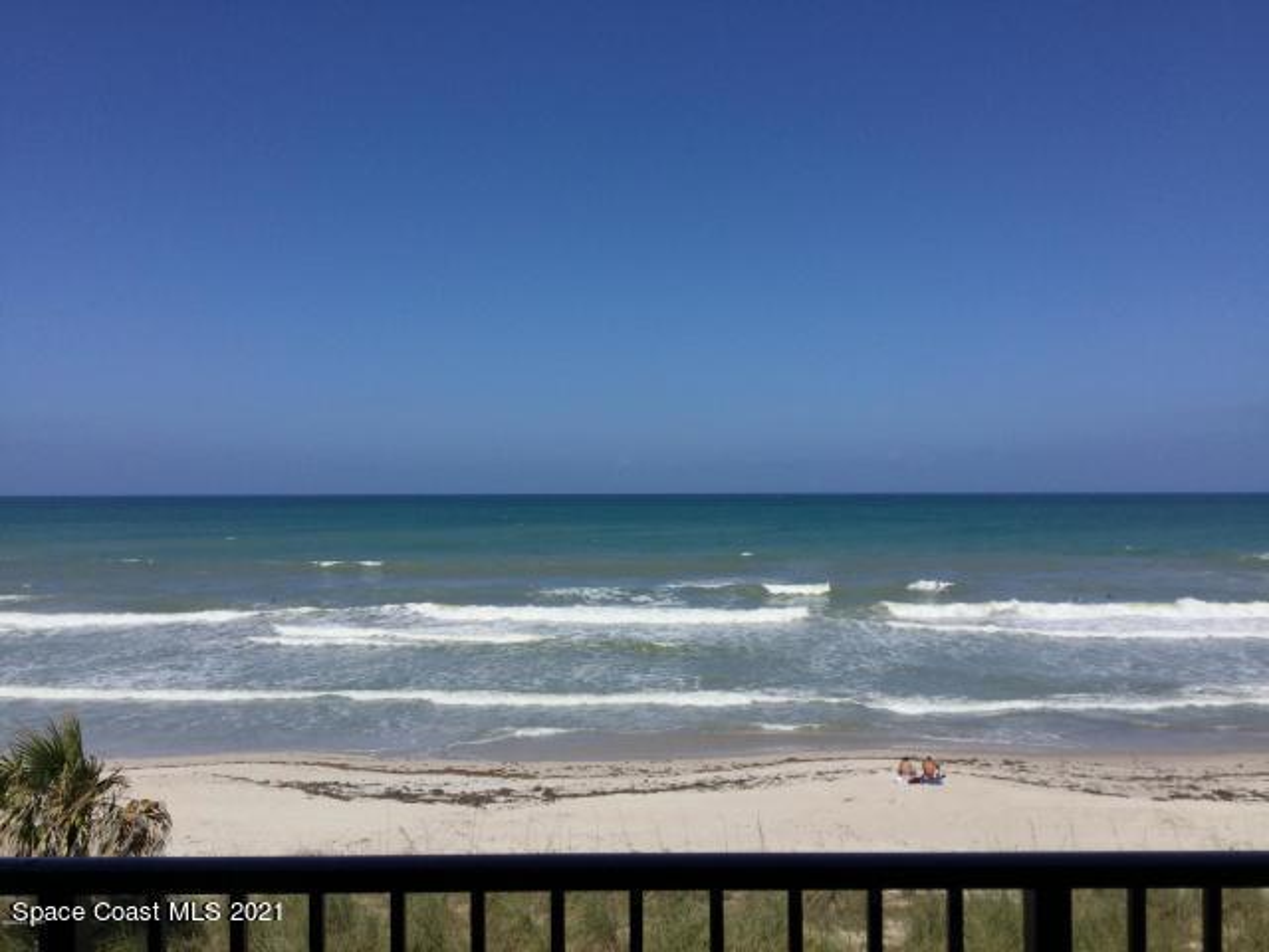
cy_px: 476
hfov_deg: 58.4
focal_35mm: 31
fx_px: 1136
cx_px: 634
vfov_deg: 45.4
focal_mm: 3.3
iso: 25
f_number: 2.4
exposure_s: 1/2551
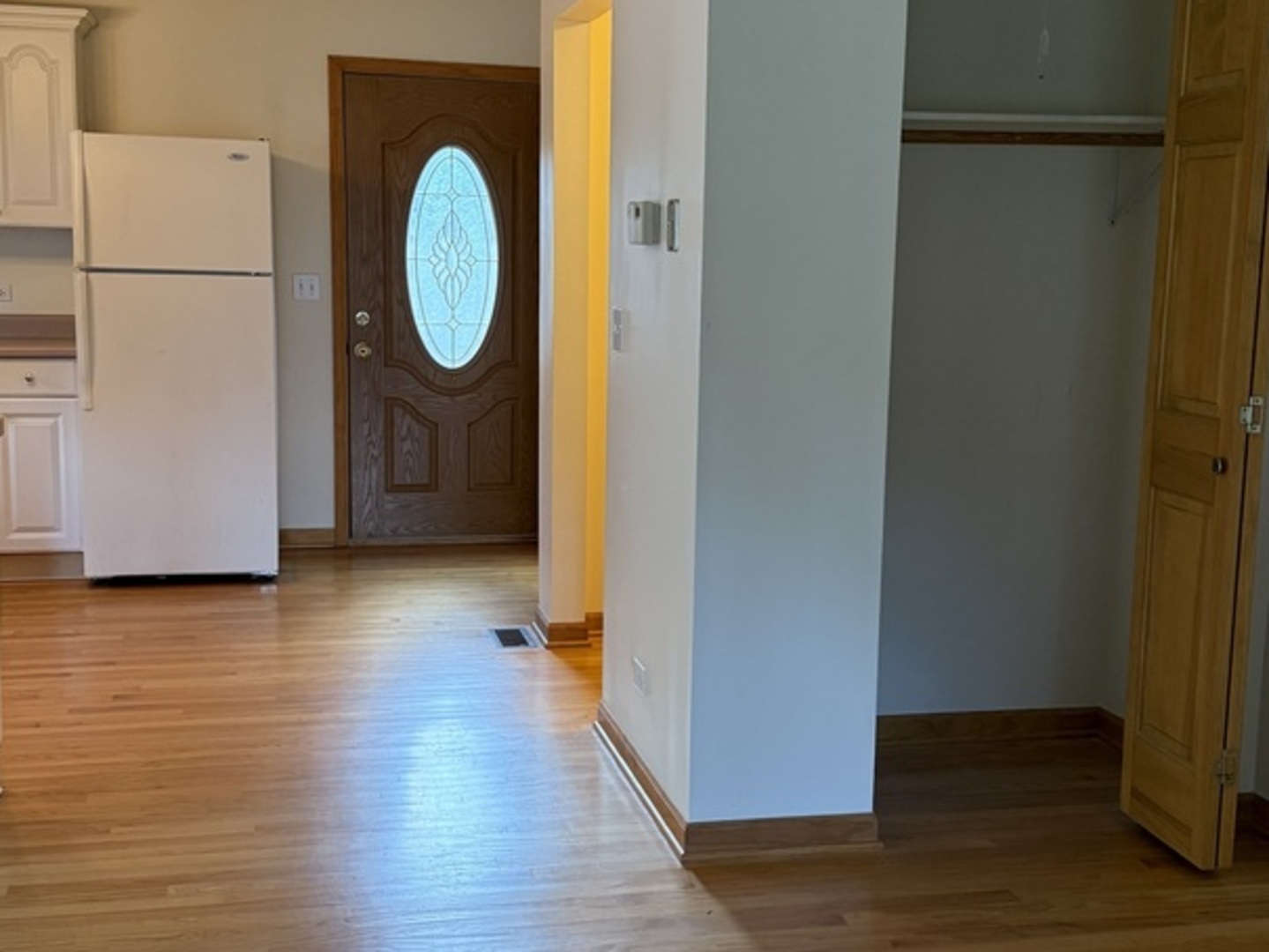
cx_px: 634
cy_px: 476
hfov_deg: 71.6
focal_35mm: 24
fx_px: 880
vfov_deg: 56.8
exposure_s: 1/120
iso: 400
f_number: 1.78
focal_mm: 6.76
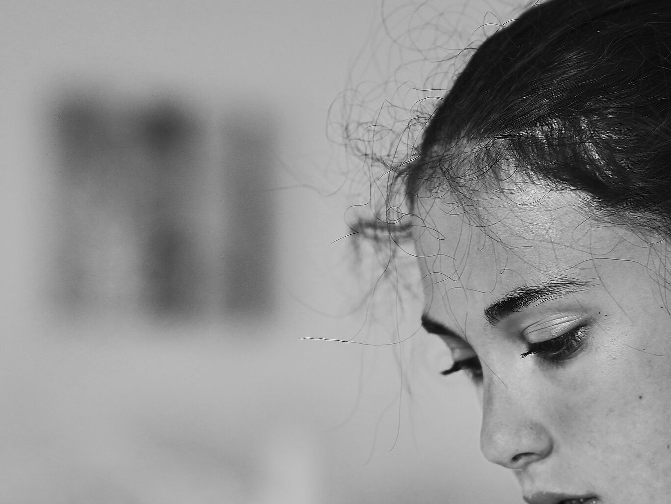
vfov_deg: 10.3
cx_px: 559
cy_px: 344
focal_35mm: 144
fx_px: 2792
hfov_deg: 13.6
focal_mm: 85
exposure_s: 1/125
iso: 1000
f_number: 2.5
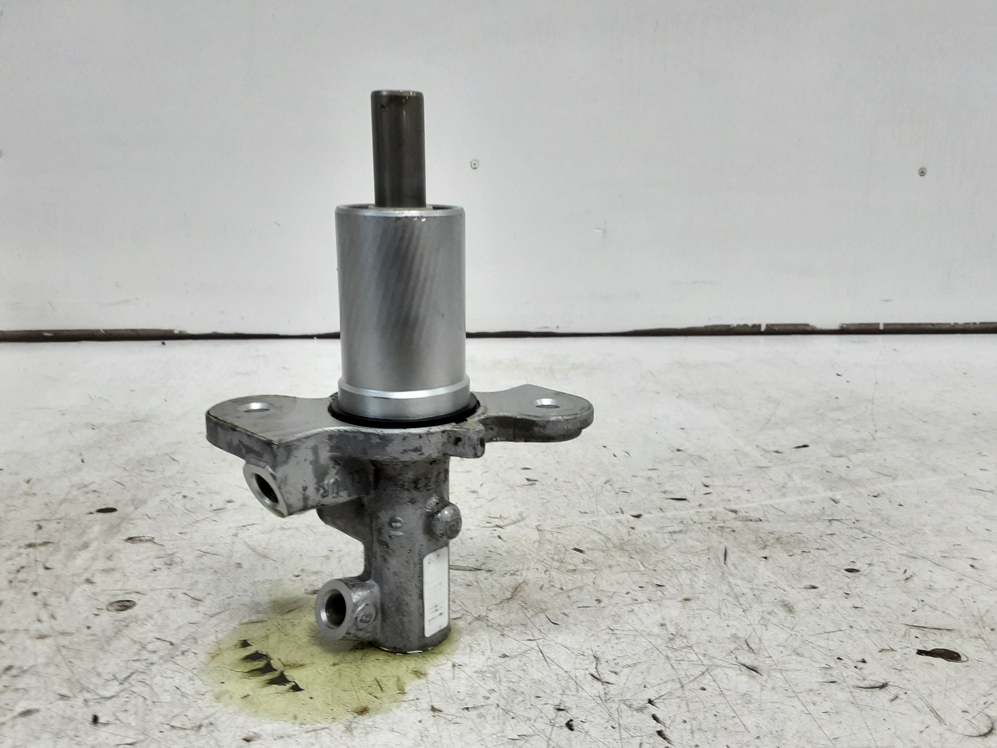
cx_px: 498
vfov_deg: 51.4
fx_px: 778
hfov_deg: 65.3
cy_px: 374
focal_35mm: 27
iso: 64
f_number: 1.9
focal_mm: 2.91
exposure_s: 1/50
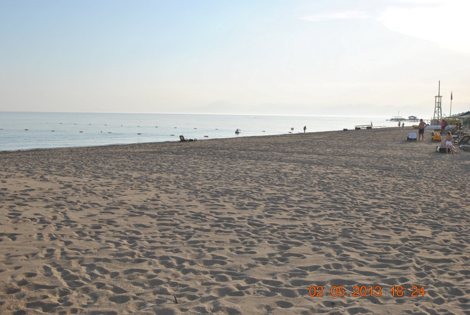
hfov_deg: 53.1
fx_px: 471
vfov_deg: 37.0
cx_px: 235
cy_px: 158
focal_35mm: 36
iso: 100
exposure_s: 1/200
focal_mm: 24
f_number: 8
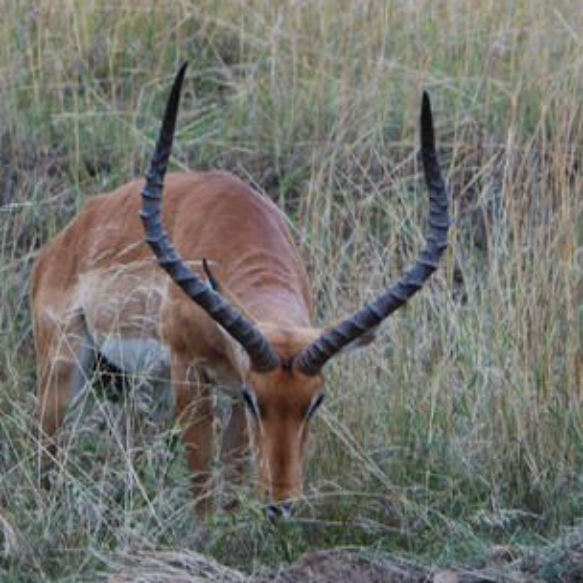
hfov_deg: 7.4
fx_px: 4478
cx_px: 190
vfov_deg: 7.4
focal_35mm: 235
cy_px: -6
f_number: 4.5
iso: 400
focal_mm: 80
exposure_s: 1/50
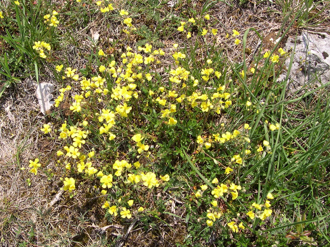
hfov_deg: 47.9
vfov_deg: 36.8
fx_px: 372
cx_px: 164
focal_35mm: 39
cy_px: 127
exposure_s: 1/145
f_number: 7.6
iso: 100
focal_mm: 8
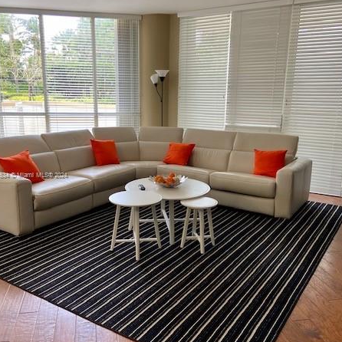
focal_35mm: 33
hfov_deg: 49.7
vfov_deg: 49.7
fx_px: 369
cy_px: 176
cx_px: 163
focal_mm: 4.25
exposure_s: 1/120
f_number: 1.8
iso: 125
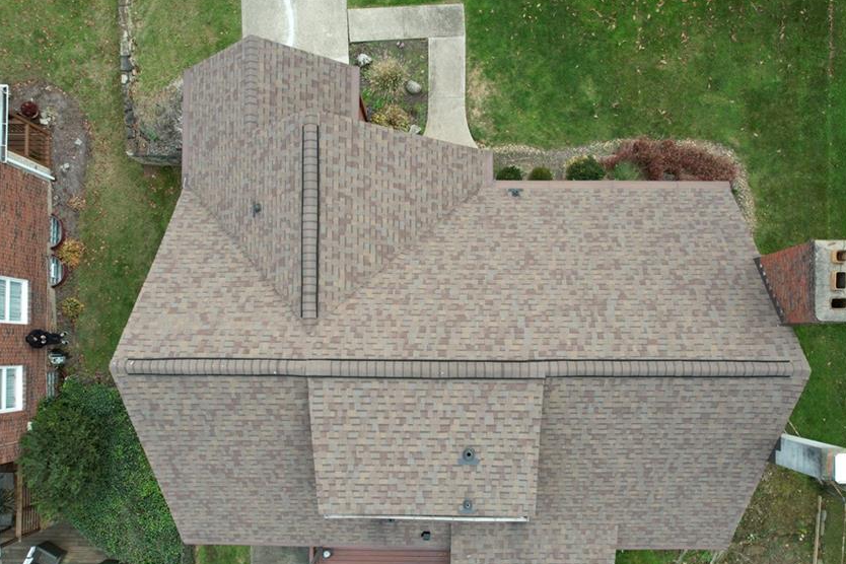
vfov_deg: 47.6
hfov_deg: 67.4
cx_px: 436
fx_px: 634
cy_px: 340
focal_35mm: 27
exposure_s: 1/400
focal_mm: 8.38
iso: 100
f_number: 2.8
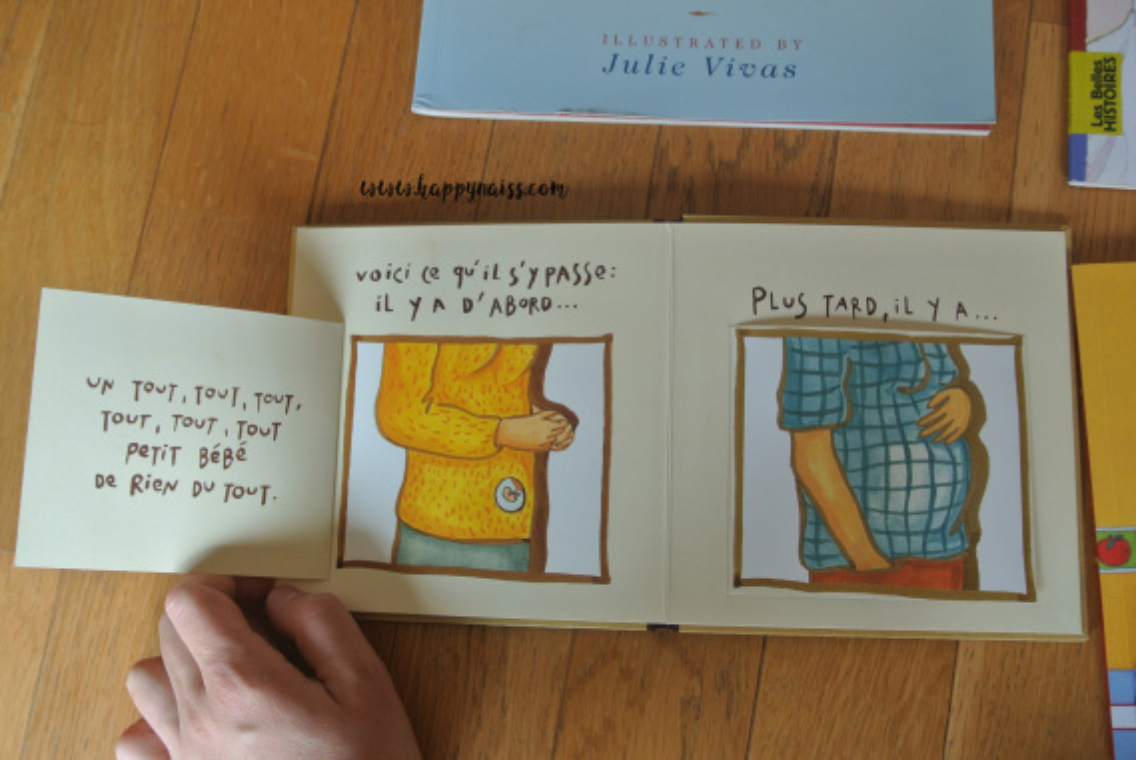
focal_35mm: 36
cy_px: 380
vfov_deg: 37.0
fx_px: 1137
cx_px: 568
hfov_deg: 53.1
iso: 280
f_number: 4
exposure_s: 1/60
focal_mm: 13.6
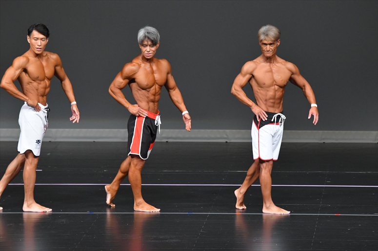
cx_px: 189
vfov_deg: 4.6
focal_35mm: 300
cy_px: 126
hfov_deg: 6.9
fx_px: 3149
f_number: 5.6
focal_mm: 200
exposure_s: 1/400
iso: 4000
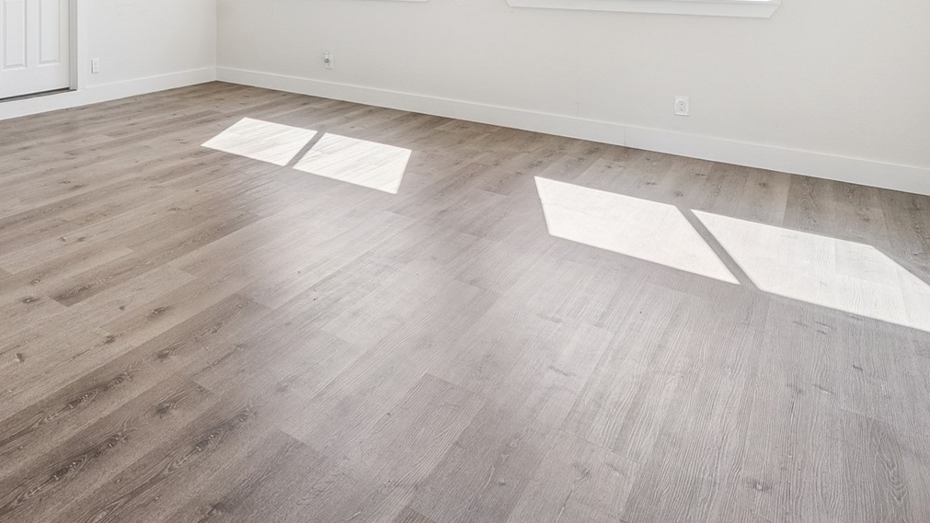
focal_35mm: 27
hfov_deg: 62.1
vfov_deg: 37.5
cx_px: 147
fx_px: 666
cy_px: -20
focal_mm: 12
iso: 320
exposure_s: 1/30
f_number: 9
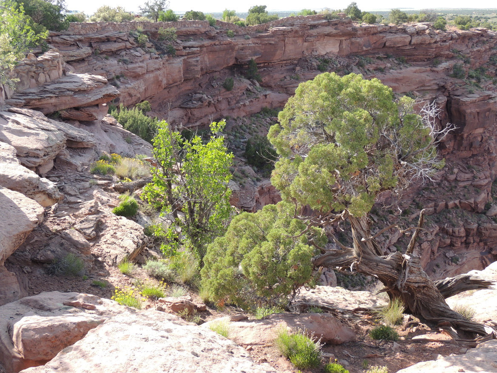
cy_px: 173
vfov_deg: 39.6
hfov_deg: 51.3
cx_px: 238
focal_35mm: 36
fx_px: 517
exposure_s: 1/320
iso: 100
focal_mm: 5.8
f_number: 3.2
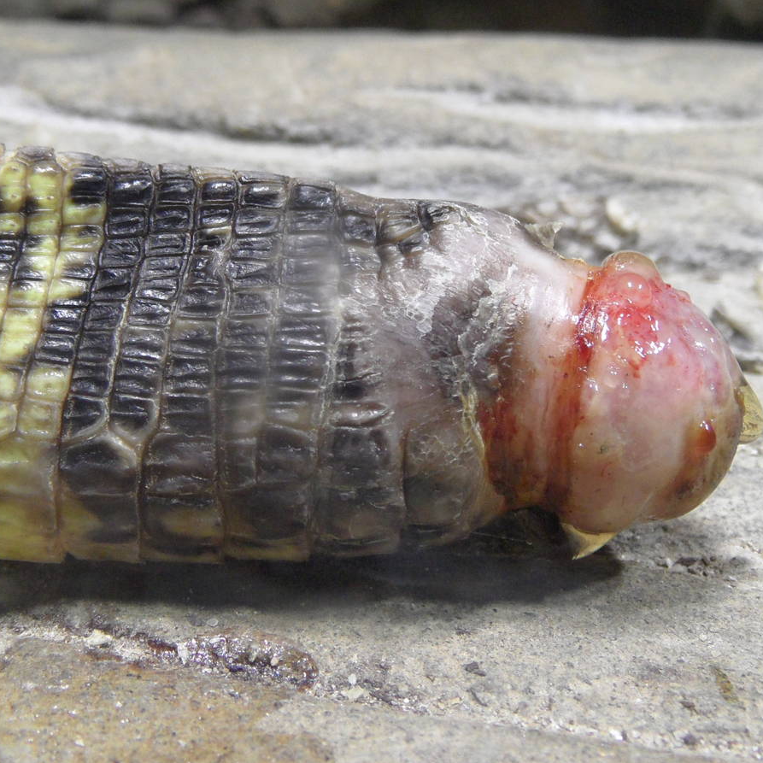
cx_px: 320
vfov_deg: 43.7
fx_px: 948
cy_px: 320
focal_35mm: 38
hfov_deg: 43.7
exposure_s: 1/15
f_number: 3.2
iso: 200
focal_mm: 3.9
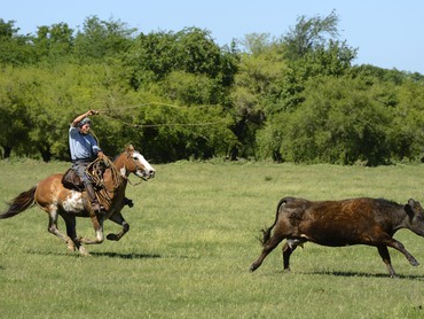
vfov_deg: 8.8
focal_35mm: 169
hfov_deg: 11.7
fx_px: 2071
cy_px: 160
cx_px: 226
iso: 400
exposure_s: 1/800
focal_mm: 155
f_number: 9
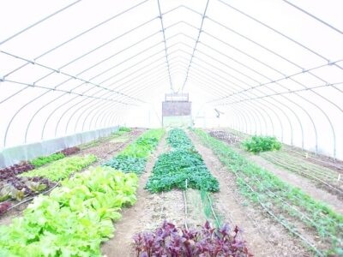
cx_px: 172
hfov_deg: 56.8
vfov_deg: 44.2
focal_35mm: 32
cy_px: 128
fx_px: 317
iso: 64
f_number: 2.8
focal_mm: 5.7
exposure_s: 1/50
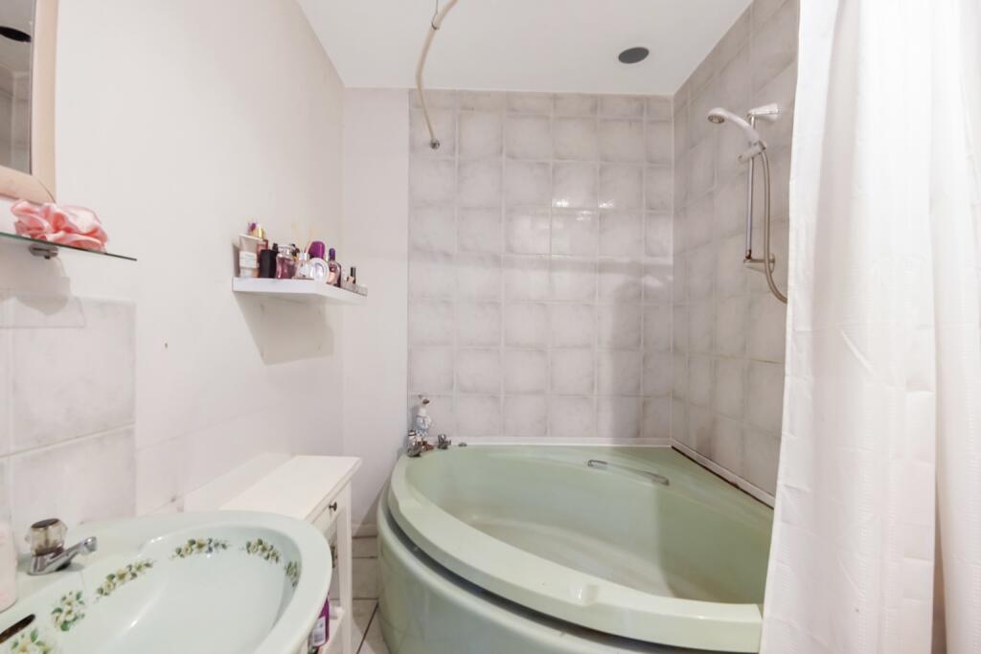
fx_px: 409
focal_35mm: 15
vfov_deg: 77.3
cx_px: 490
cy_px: 327
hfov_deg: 100.4
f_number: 8
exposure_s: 1/3
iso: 1000
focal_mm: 10
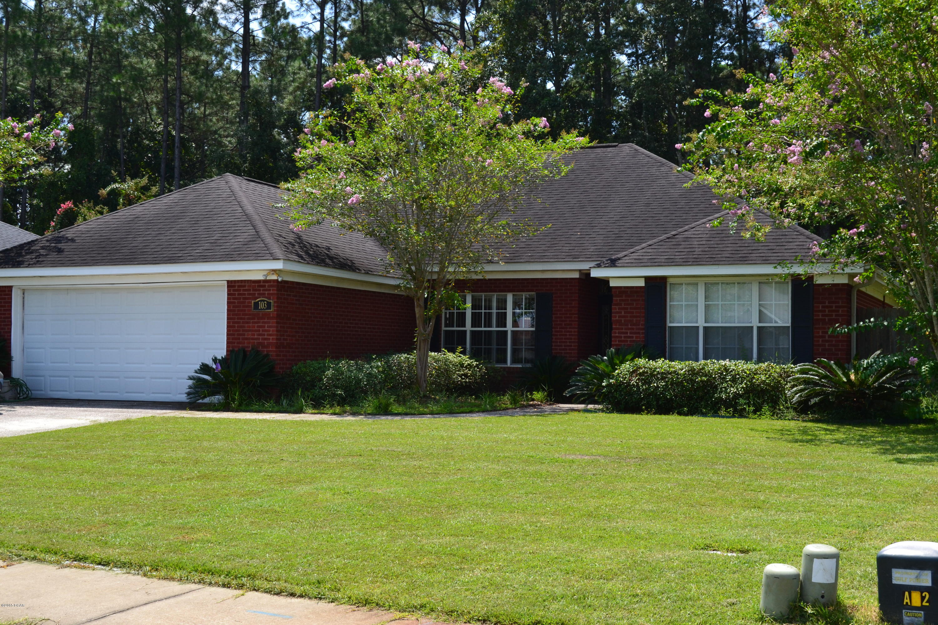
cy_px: 312
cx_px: 469
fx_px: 1211
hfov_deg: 42.3
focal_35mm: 46
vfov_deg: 28.9
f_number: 11
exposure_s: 1/320
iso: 400
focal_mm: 31
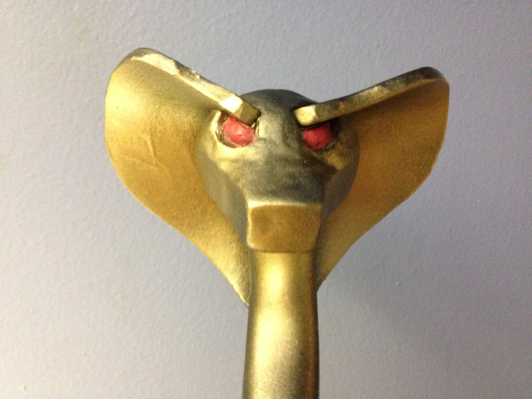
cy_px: 200
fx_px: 507
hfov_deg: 55.4
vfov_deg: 42.9
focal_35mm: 33
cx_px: 266
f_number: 2.4
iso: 640
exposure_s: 1/15
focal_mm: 4.12
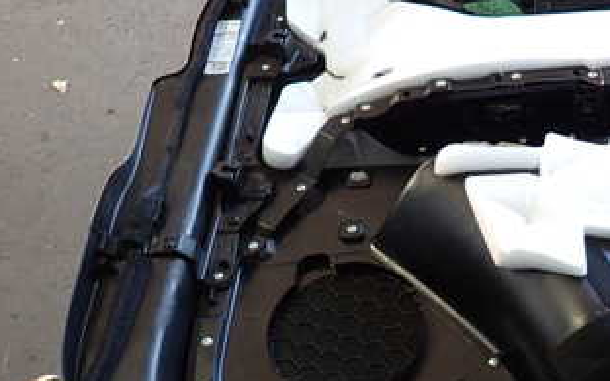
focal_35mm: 51
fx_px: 848
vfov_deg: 25.3
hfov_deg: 37.3
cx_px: 534
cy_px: 188
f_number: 2
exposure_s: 1/60
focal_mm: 4.5
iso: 125
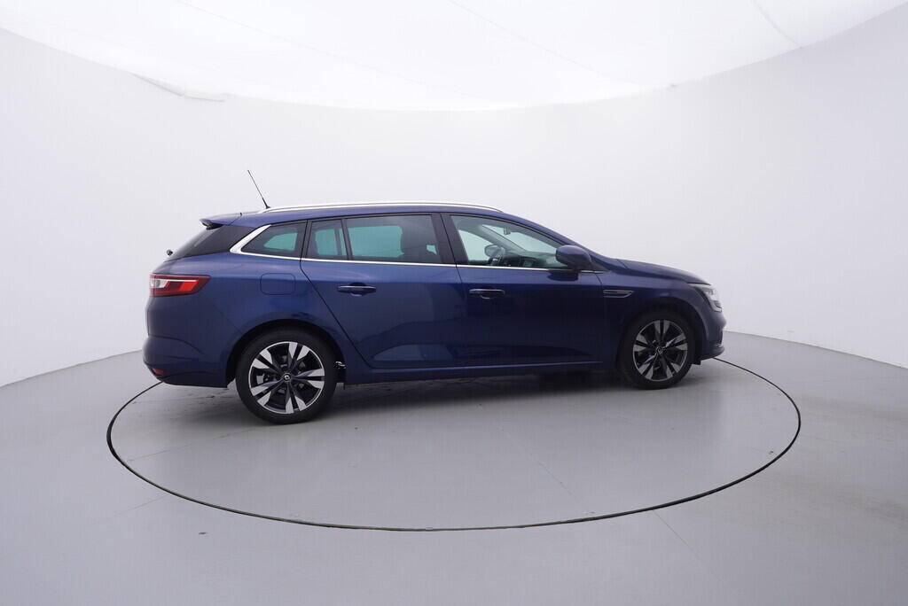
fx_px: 568
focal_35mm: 22
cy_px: 303
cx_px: 454
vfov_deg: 56.2
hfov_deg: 77.3
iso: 200
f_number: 5
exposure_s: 1/80
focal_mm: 15
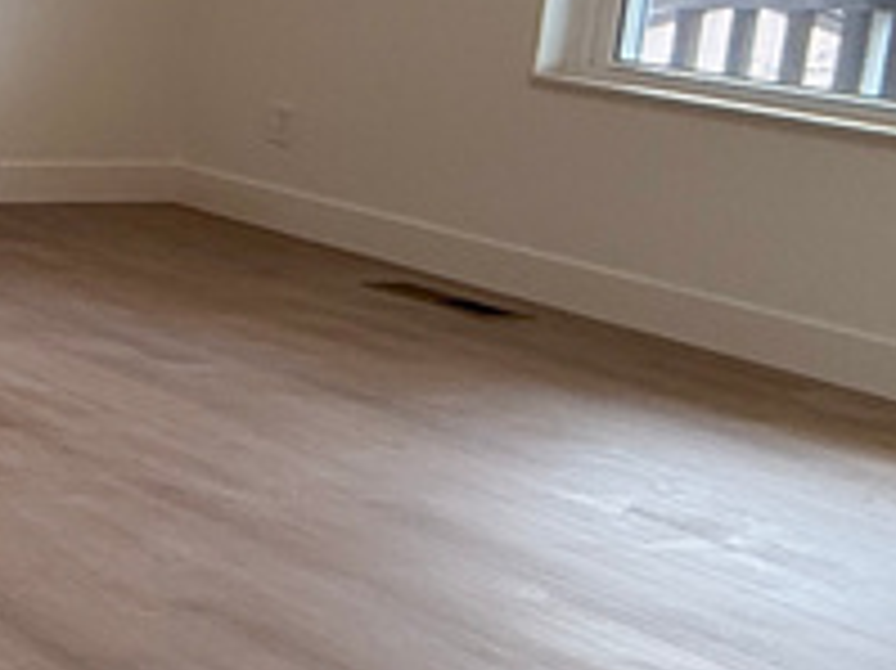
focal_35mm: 72
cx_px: -1373
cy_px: 22
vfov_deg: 19.9
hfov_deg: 14.2
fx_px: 1863
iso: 80
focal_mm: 2.22
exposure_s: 1/120
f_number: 2.2
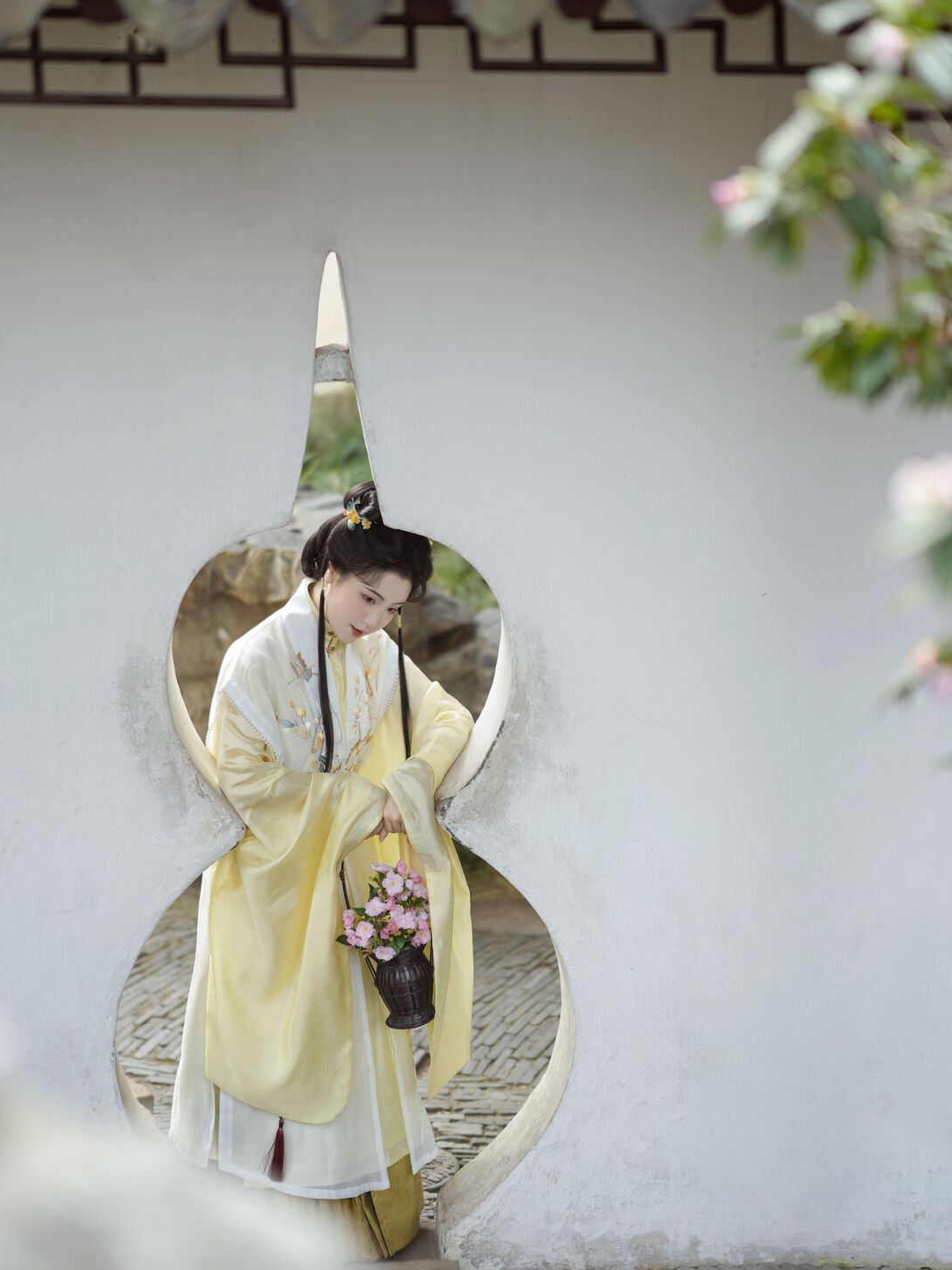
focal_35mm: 102
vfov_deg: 19.3
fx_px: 3739
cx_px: 469
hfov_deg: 14.5
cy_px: 574
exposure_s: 1/250
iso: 100
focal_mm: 85
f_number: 1.4
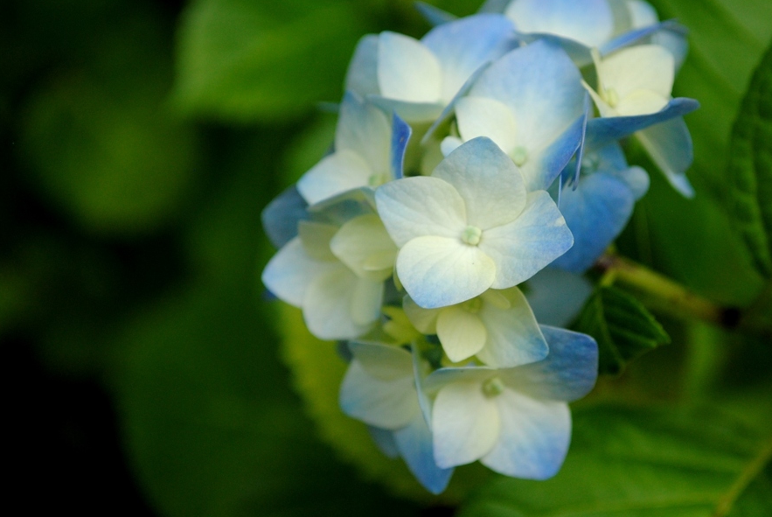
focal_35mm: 87
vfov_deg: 15.7
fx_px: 1868
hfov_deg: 23.3
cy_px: 250
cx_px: 445
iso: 400
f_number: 5.6
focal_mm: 50
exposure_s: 1/160
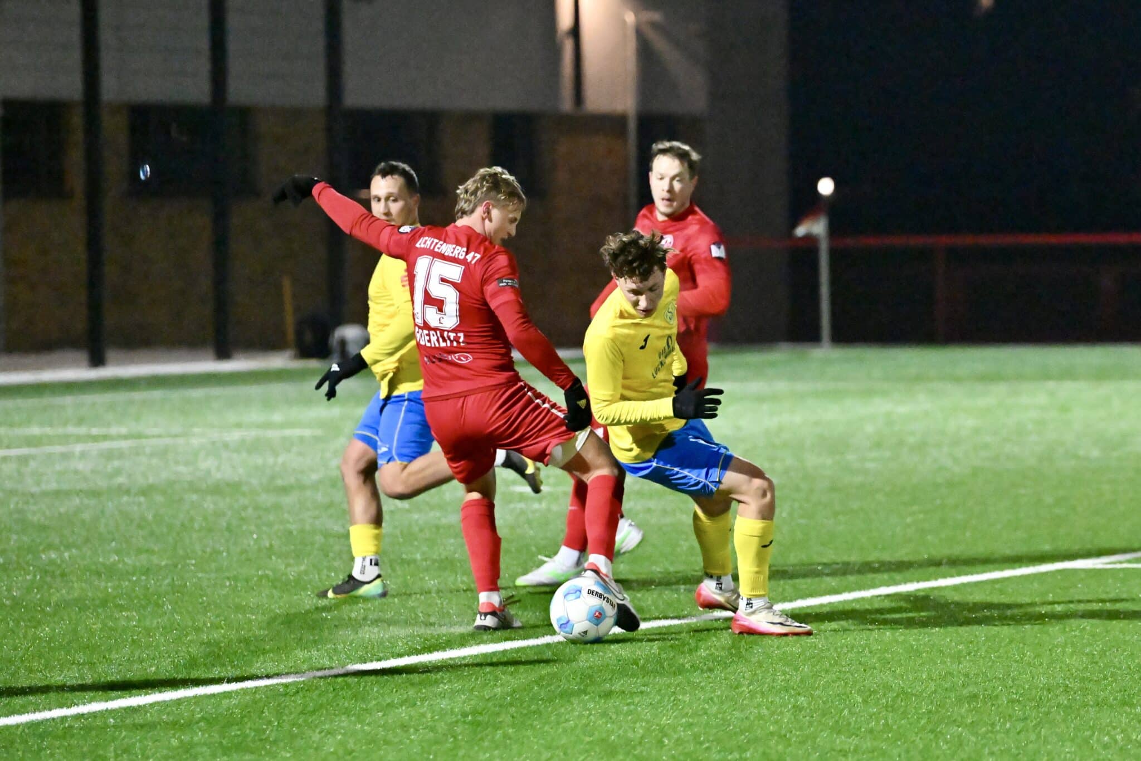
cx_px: 570
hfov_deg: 13.2
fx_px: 4913
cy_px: 380
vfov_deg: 8.9
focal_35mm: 155
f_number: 3.2
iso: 10000
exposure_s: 1/1250
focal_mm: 155
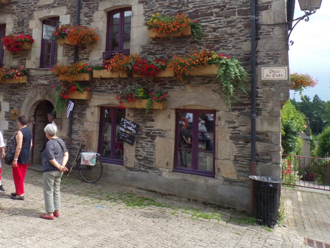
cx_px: 96
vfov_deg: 38.9
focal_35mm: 36
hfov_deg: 49.9
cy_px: 71
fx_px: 343
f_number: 5.8
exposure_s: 1/140
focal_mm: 4.3
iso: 80
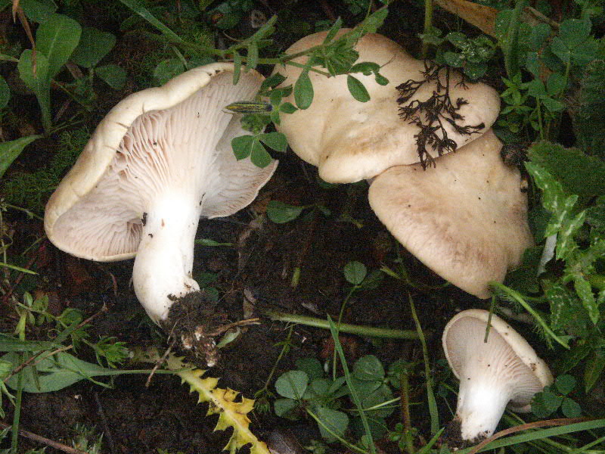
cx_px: 302
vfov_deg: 11.7
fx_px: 2220
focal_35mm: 127
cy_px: 227
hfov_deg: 15.5
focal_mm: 32.13
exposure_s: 1/500
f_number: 8
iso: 800
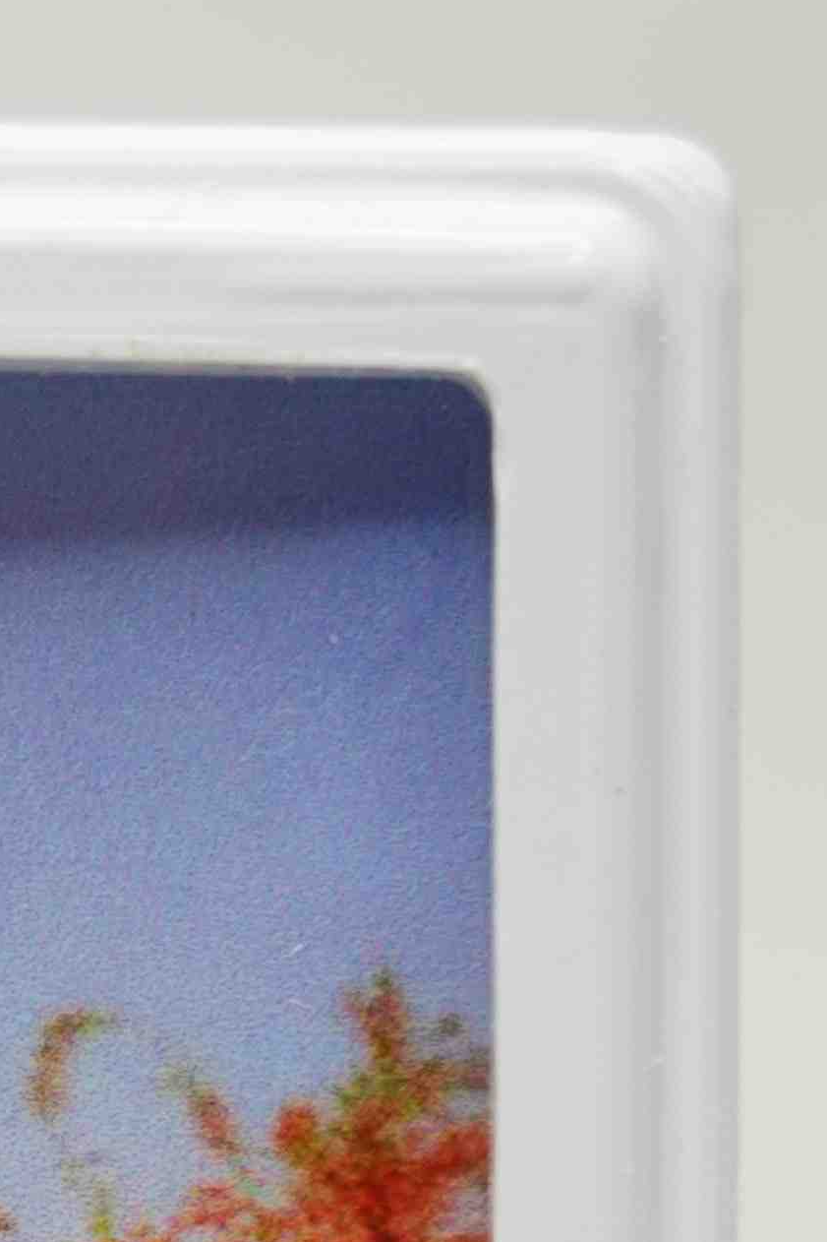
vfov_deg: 3.5
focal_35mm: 583
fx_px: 20093
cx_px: -647
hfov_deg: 2.4
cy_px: 1752
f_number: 5
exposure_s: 1/80
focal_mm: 105
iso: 250
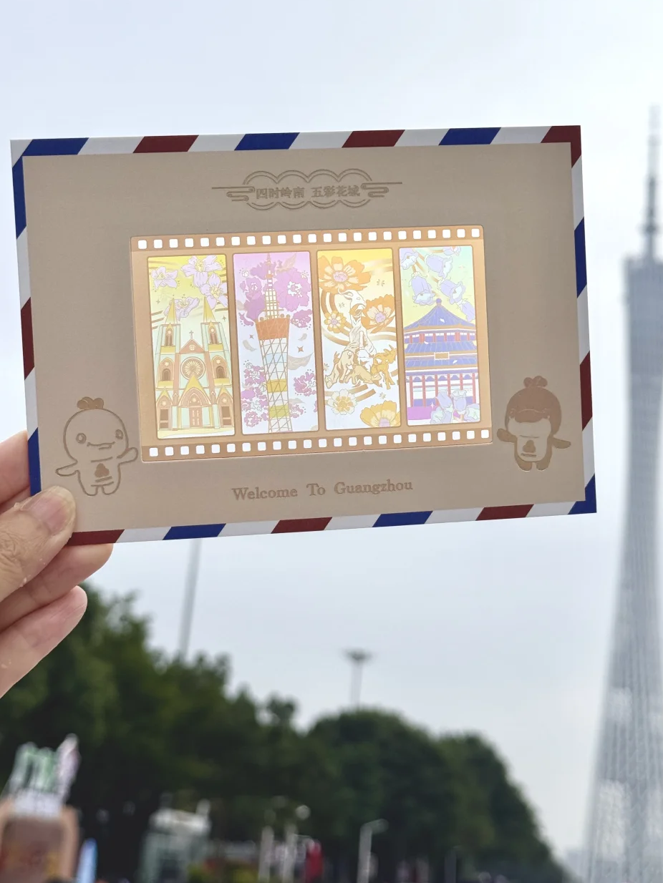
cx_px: 364
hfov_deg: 26.1
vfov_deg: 34.3
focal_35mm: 56
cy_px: 391
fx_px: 1430
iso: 64
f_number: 1.78
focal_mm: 6.76
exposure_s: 1/5376
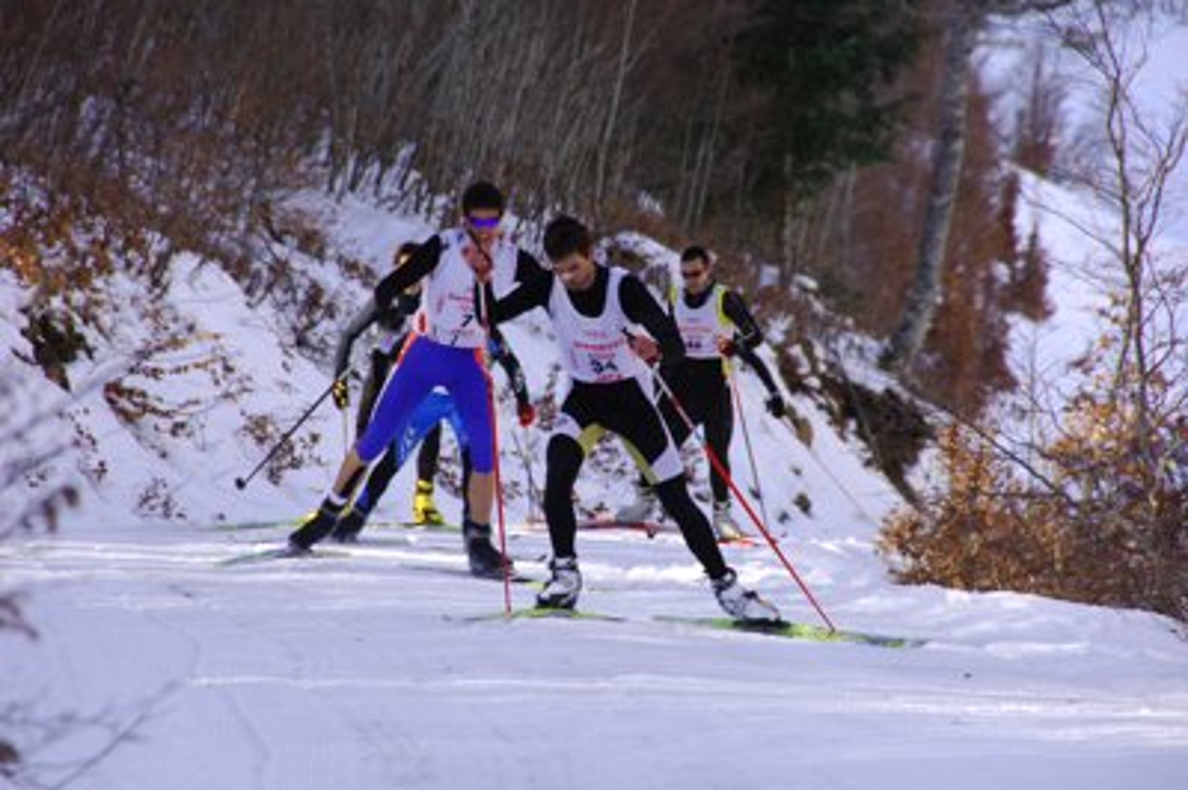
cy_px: 395
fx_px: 9892
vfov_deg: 4.6
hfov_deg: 6.9
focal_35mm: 300
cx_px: 594
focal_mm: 200
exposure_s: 1/90
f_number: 7.6
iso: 200
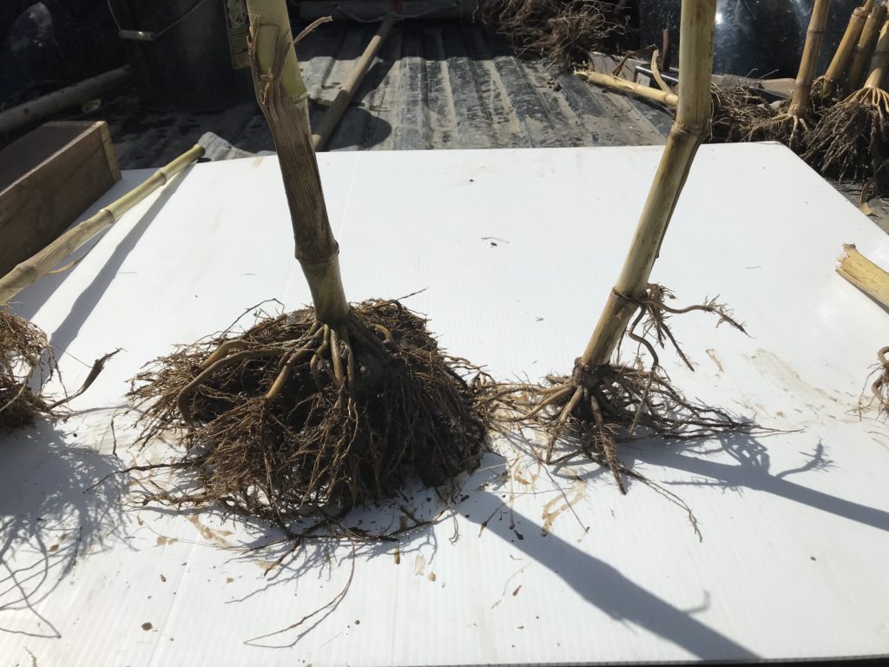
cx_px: 444
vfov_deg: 49.7
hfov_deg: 63.4
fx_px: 719
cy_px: 334
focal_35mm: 28
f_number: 1.8
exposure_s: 1/8000
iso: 25
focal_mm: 3.99
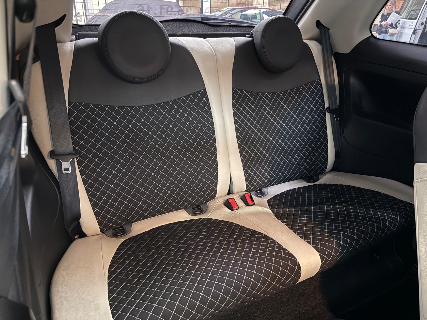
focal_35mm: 25
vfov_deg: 54.9
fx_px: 308
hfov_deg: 69.4
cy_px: 166
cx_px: 220
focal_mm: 6.76
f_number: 1.78
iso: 1000
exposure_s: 1/13
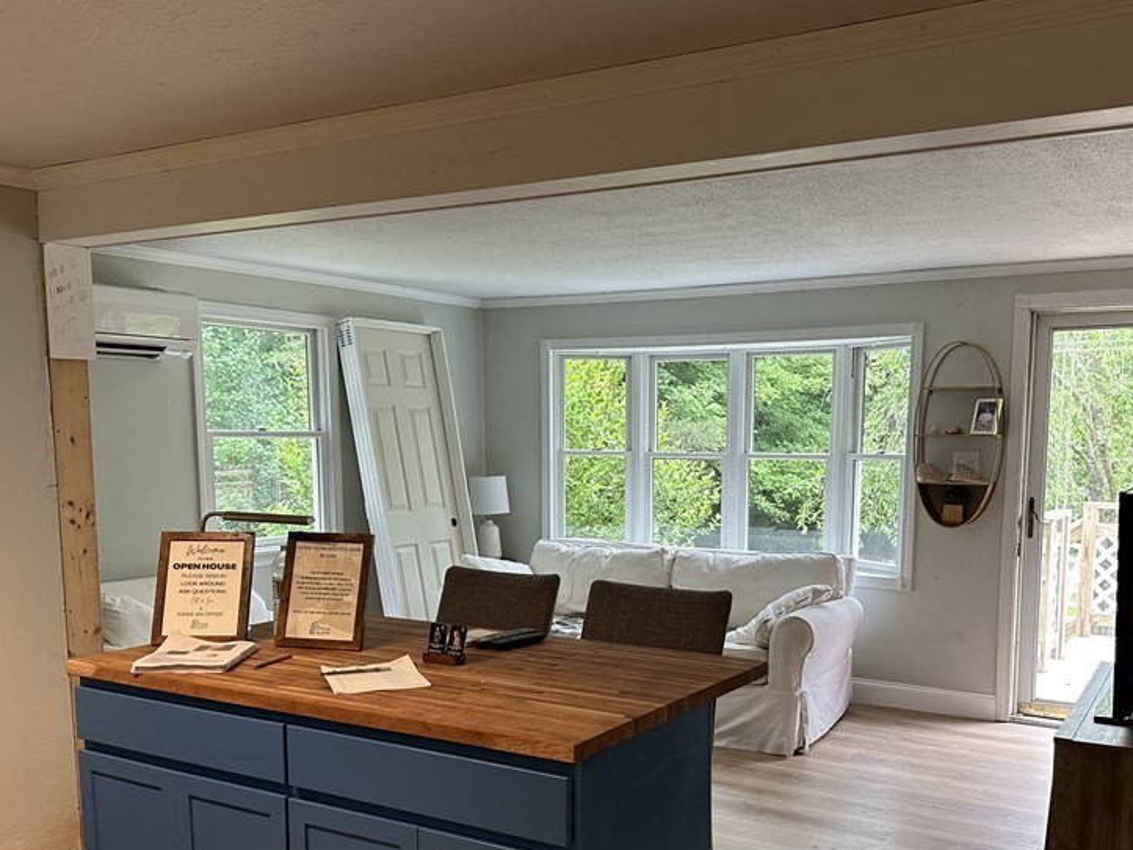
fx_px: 1113
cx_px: 632
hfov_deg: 53.8
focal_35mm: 34
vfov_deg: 41.2
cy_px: 572
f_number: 1.78
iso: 160
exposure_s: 1/120
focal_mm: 6.86
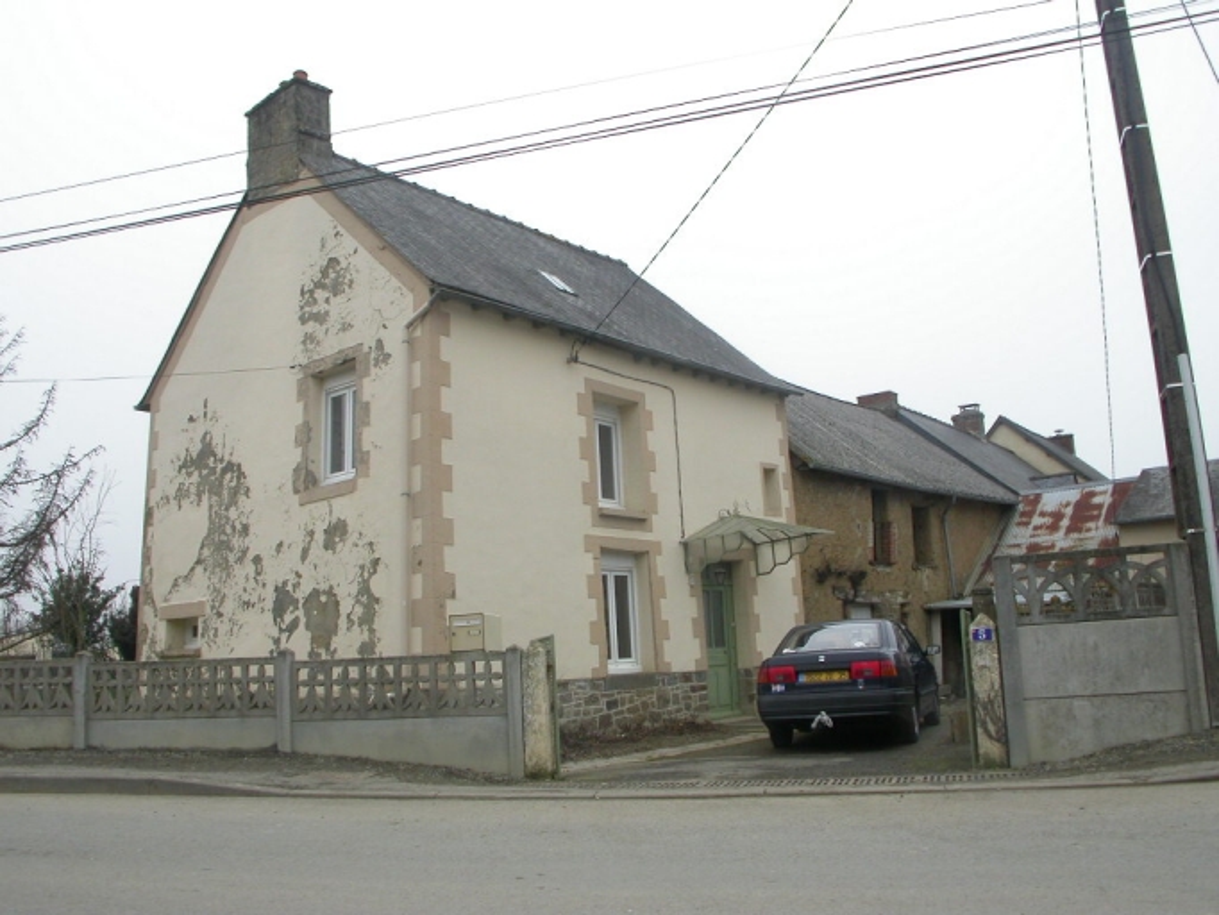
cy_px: 458
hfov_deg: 42.1
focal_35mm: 45
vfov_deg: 32.2
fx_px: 1585
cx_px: 610
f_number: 5
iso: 100
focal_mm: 9.5
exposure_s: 1/106
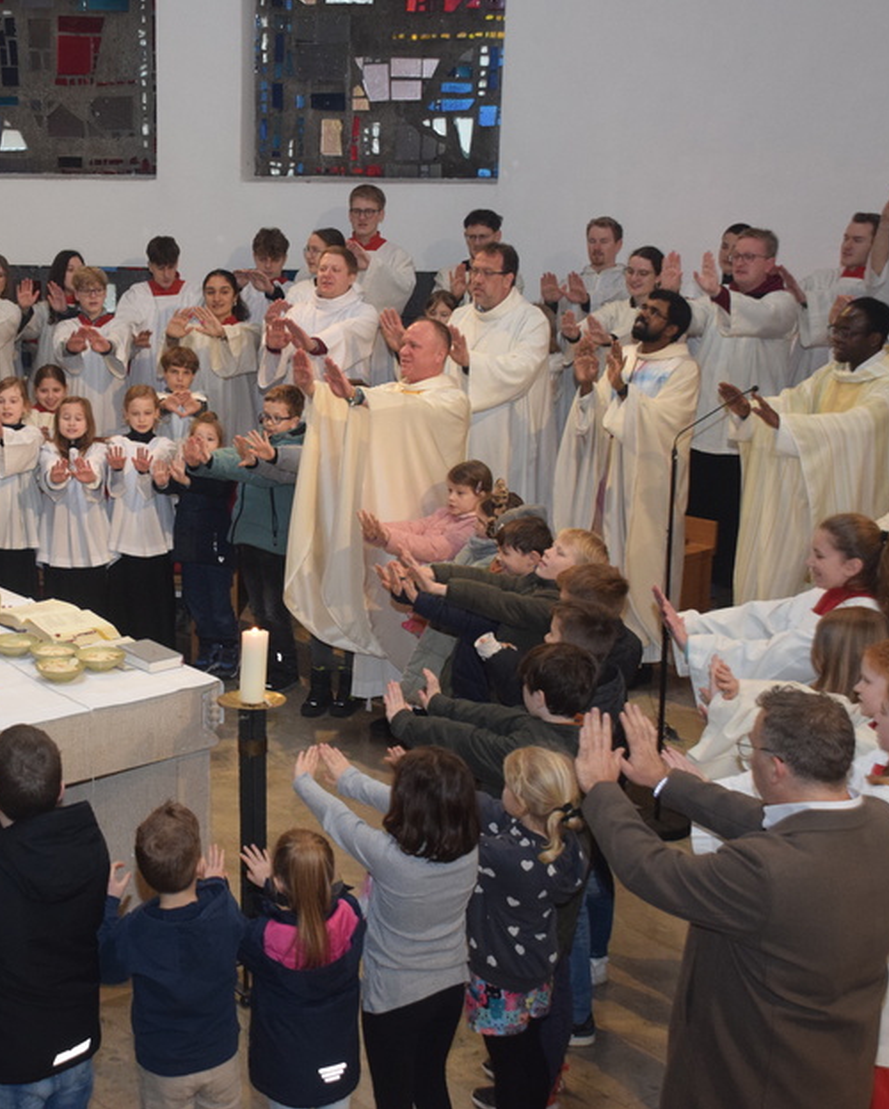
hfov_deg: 23.0
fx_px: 2159
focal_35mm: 66
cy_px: 554
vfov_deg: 28.8
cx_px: 213
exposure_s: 1/125
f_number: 5
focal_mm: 31
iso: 1600
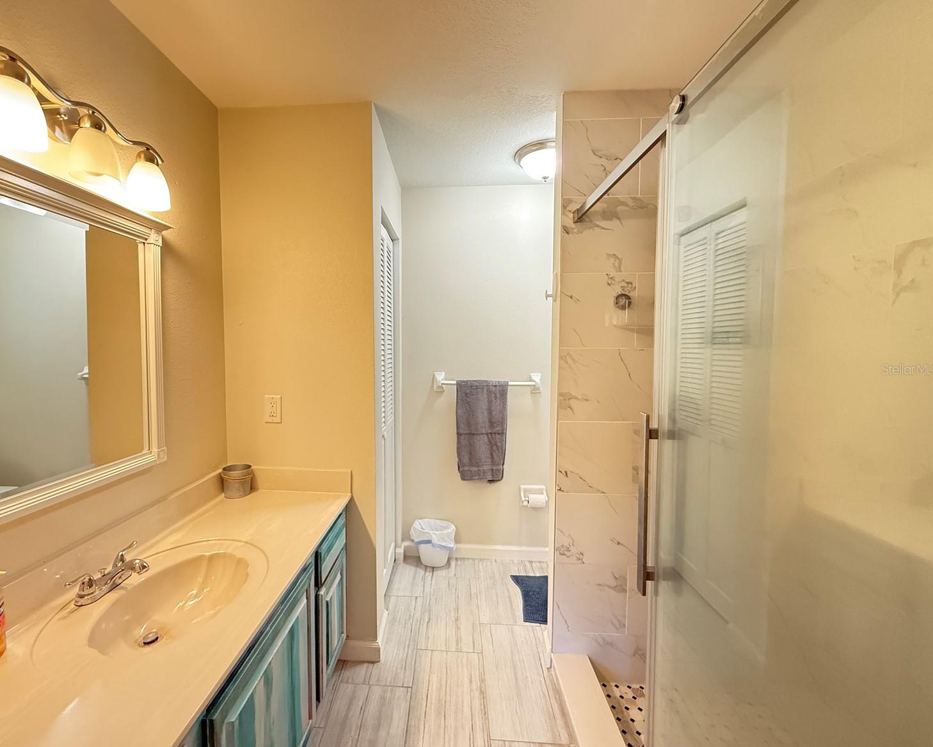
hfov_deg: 96.6
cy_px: 369
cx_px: 430
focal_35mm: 15
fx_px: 414
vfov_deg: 84.0
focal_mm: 2.22
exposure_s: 1/60
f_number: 2.2
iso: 640
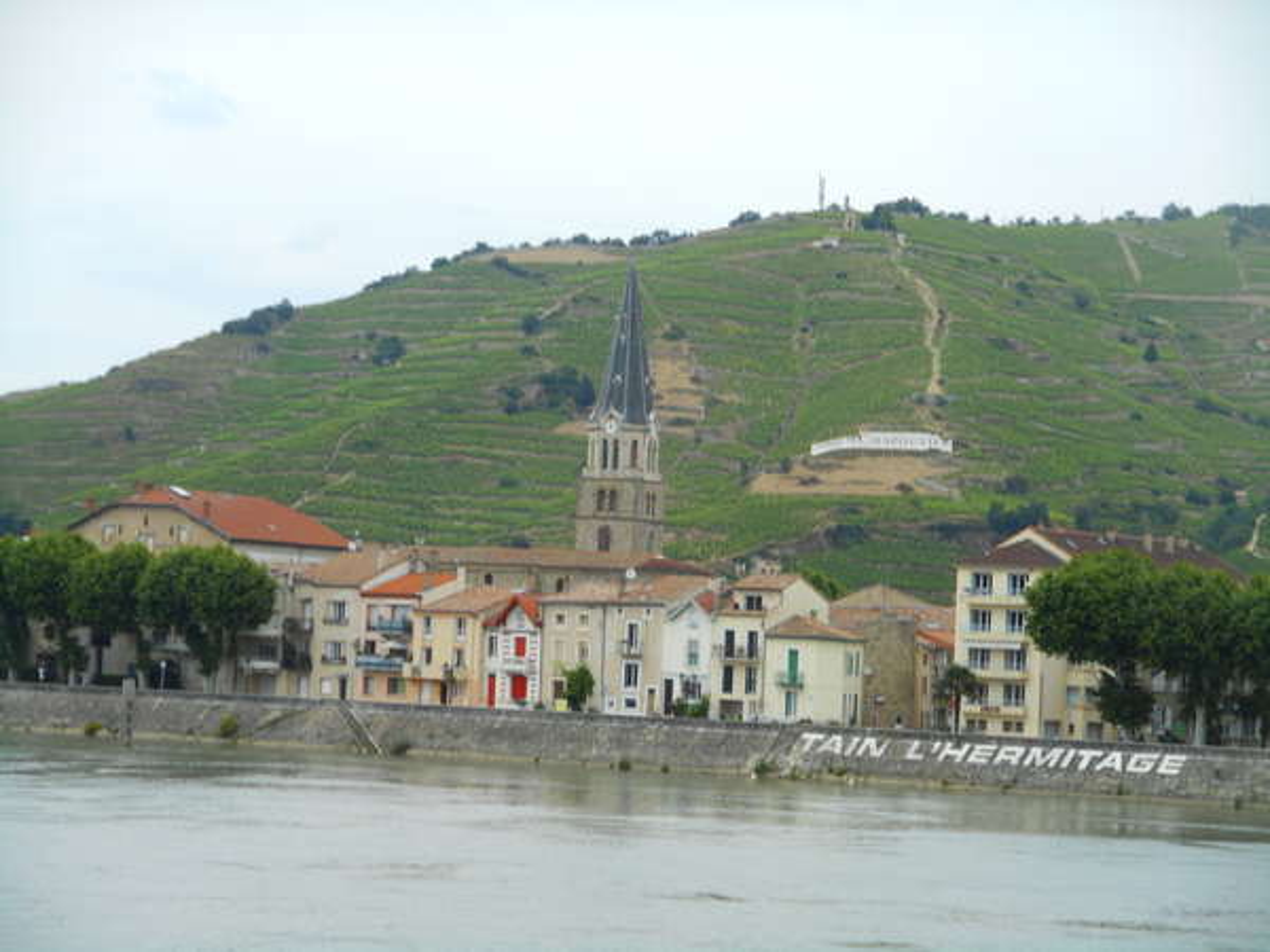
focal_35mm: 117
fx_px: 4293
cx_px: 635
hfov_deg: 16.8
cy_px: 476
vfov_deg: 12.7
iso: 80
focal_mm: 20.9
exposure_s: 1/250
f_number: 5.9
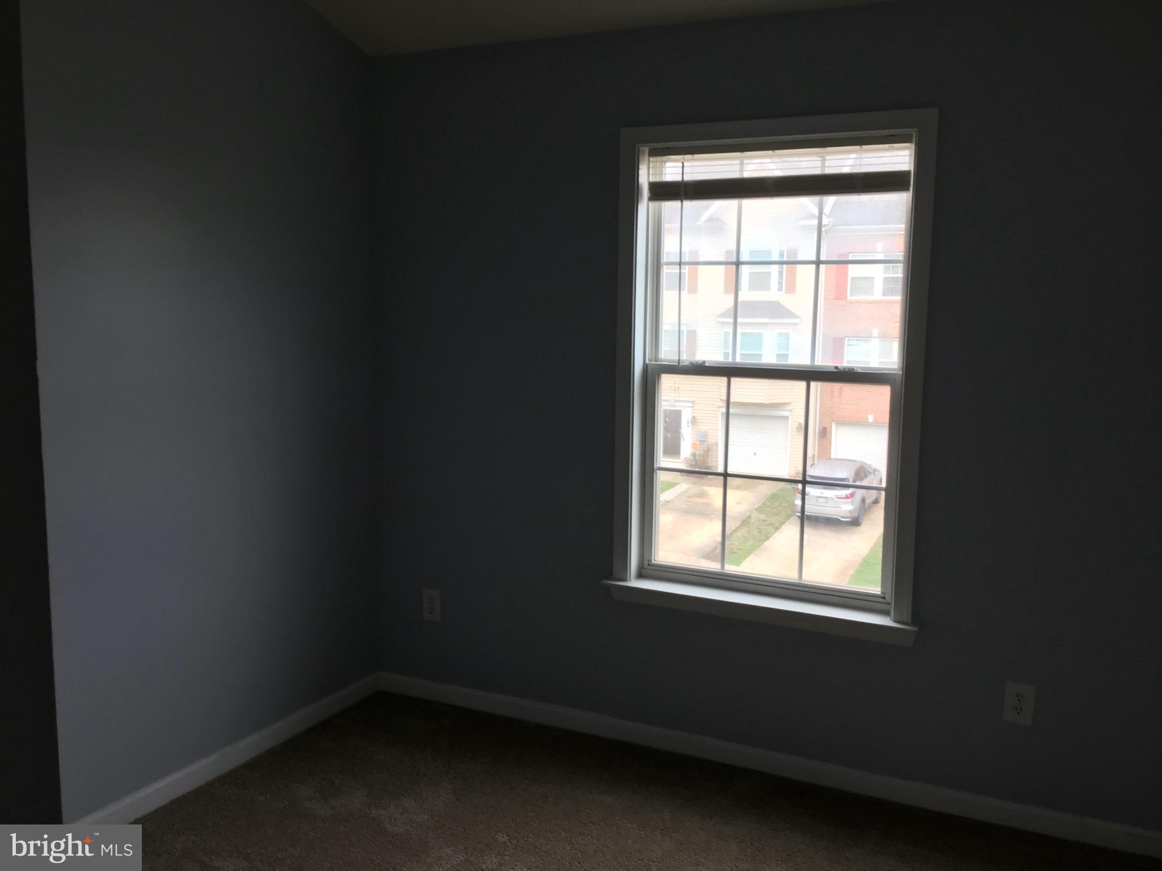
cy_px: 436
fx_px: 1041
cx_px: 581
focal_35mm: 31
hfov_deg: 58.4
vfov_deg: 45.4
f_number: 2.4
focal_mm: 3.3
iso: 25
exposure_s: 1/40
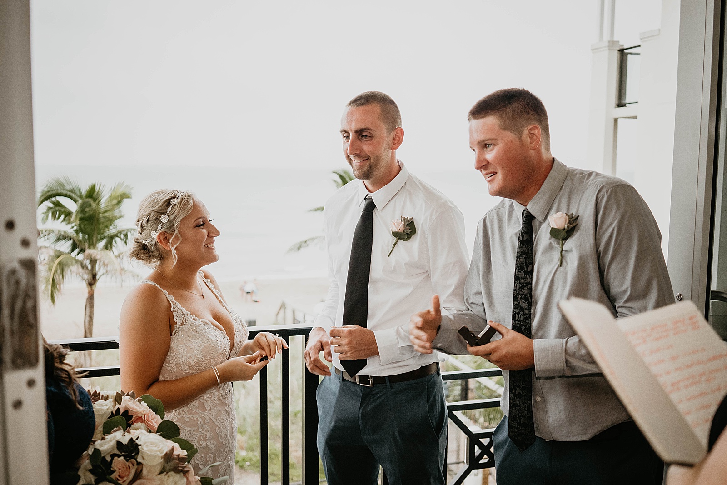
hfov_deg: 54.4
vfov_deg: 37.9
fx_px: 707
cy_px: 242
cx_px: 364
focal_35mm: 35
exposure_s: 1/250
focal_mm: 35
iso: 2500
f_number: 2.8
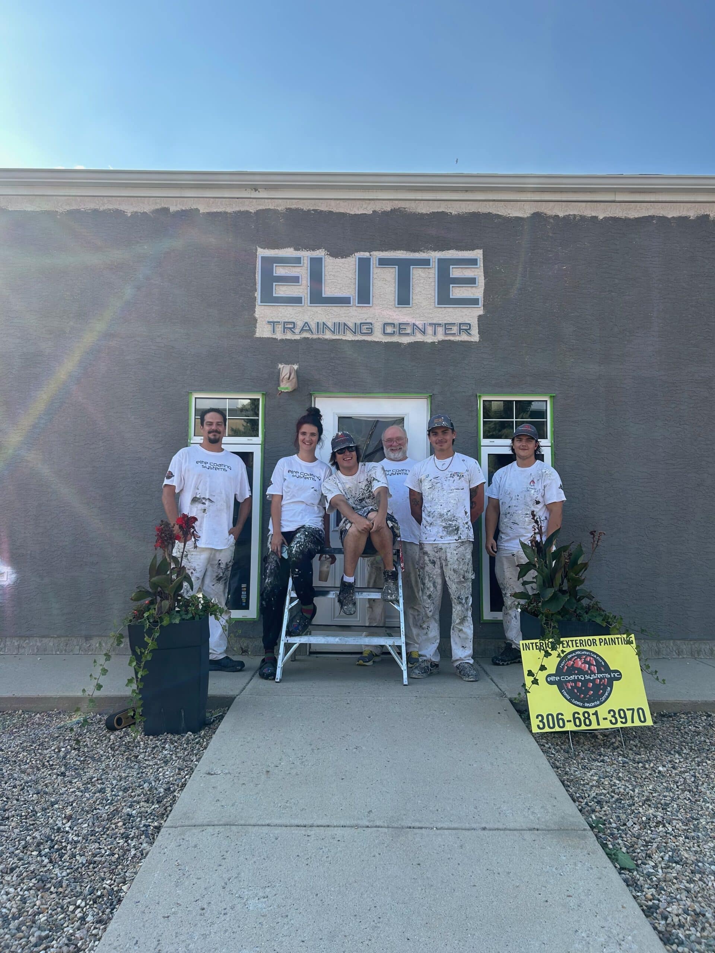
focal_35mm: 26
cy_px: 476
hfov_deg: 53.1
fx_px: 716
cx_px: 358
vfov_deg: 67.3
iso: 50
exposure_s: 1/1575
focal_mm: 5.7
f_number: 1.5
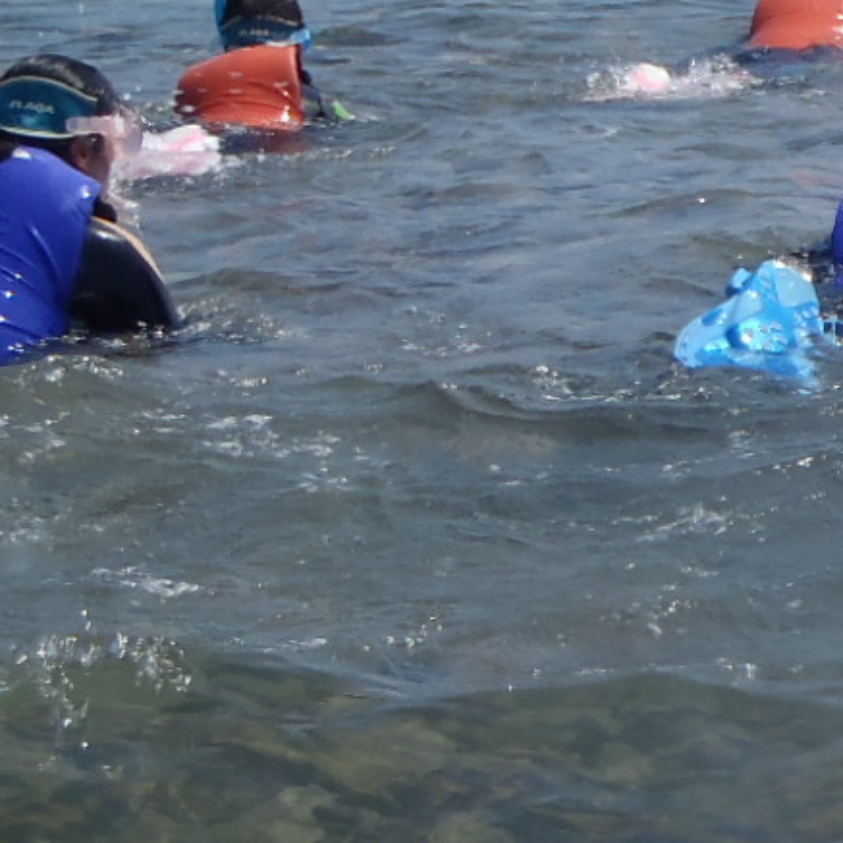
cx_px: 1123
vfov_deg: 11.7
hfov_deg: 11.4
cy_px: 237
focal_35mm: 149
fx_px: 4105
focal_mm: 8.25
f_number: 14
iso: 80
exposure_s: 1/80
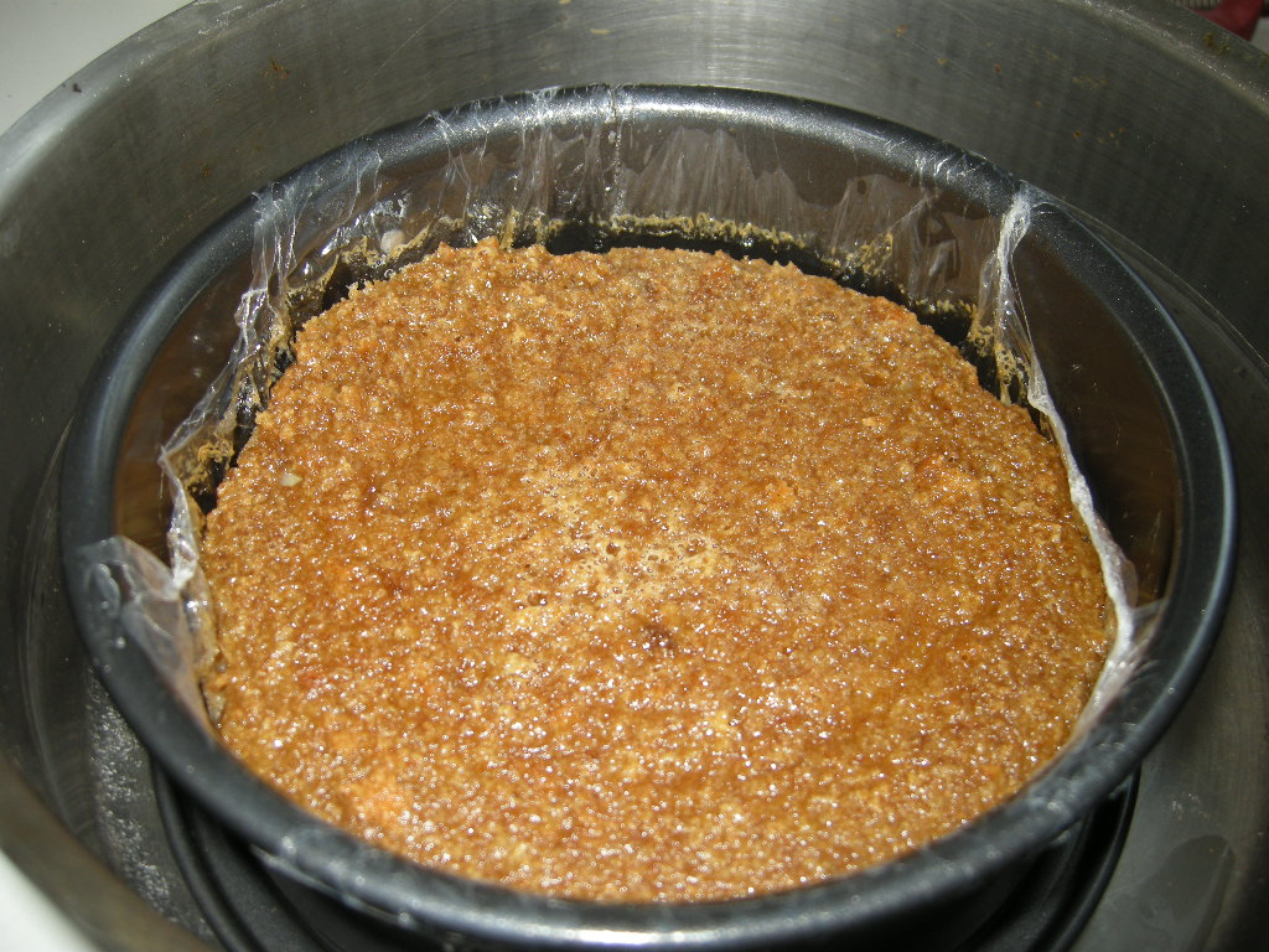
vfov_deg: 40.7
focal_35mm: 35
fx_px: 1283
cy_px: 476
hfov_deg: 52.6
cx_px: 634
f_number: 2.7
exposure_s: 1/30
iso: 64
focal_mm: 7.5
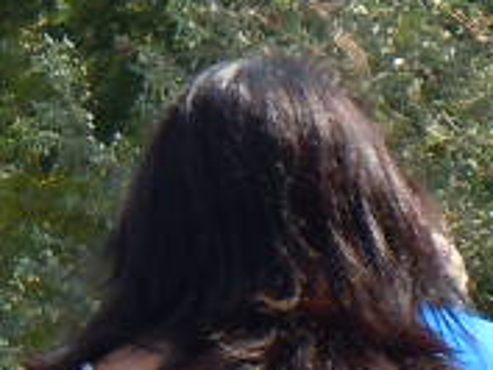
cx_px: -3
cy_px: 523
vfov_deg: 1.5
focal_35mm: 1005
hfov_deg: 2.0
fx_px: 14323
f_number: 4.6
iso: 100
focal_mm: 31.4
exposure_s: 1/200
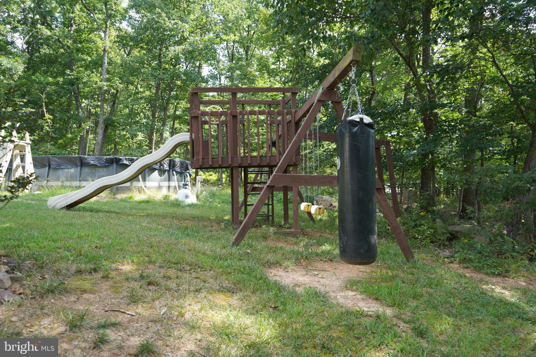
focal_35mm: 28
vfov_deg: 46.4
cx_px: 268
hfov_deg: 65.5
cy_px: 178
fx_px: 417
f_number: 4
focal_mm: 28
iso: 125
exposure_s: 1/160
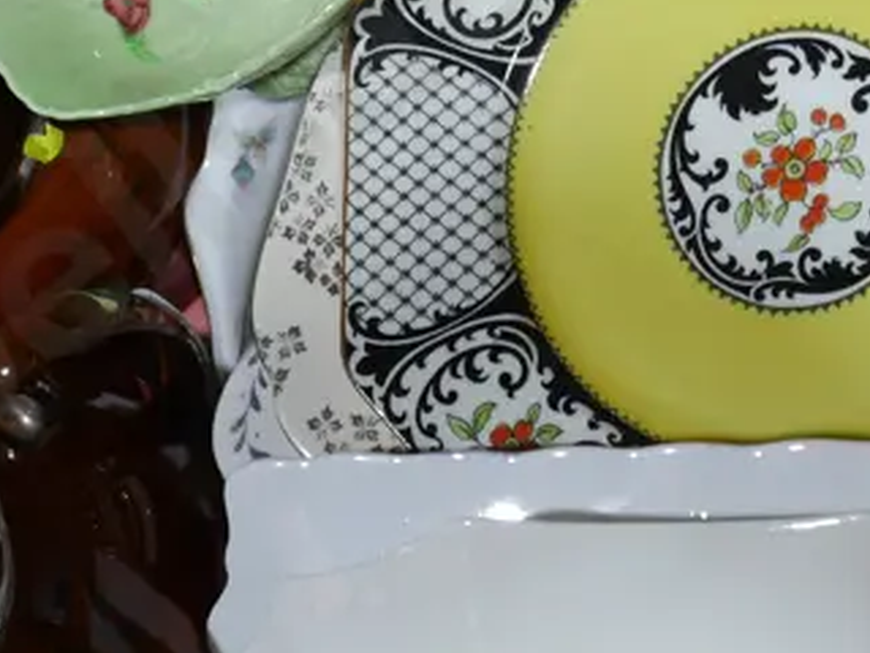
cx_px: 495
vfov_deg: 11.4
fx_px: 3217
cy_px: -37
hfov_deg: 15.4
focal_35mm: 128
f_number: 4.4
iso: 200
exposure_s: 1/80
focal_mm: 20
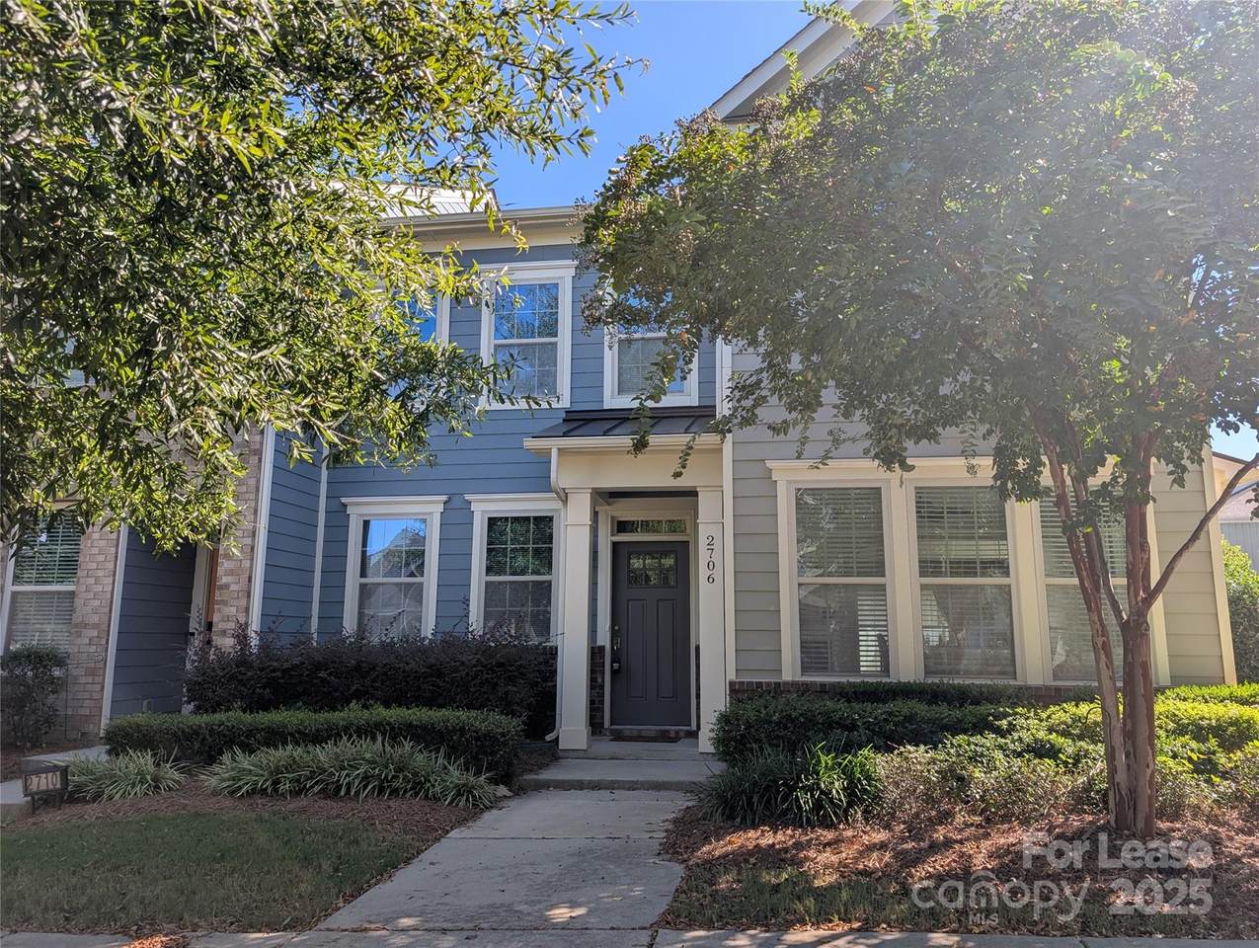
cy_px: 474
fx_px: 874
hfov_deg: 71.5
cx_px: 630
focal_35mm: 24
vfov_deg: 56.9
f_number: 1.68
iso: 19
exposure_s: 1/492
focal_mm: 6.9
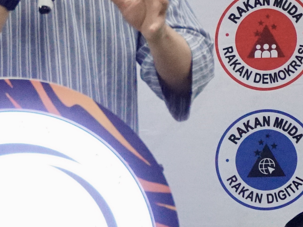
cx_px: 446
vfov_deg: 3.1
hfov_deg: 4.1
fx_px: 4219
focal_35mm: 482
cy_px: 102
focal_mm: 68
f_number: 4.5
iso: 4000
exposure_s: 1/250
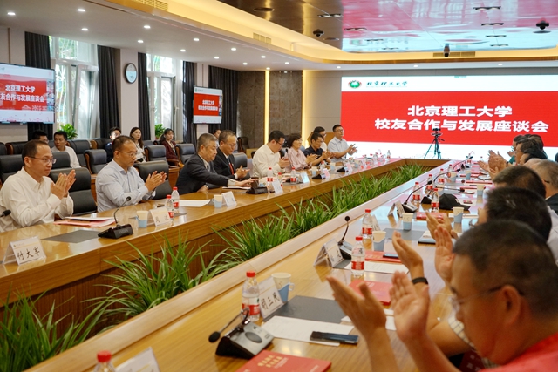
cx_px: 279
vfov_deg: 33.4
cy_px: 186
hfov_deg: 48.4
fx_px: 620
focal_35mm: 40
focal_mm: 40
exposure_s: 1/160
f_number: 4.5
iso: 1000
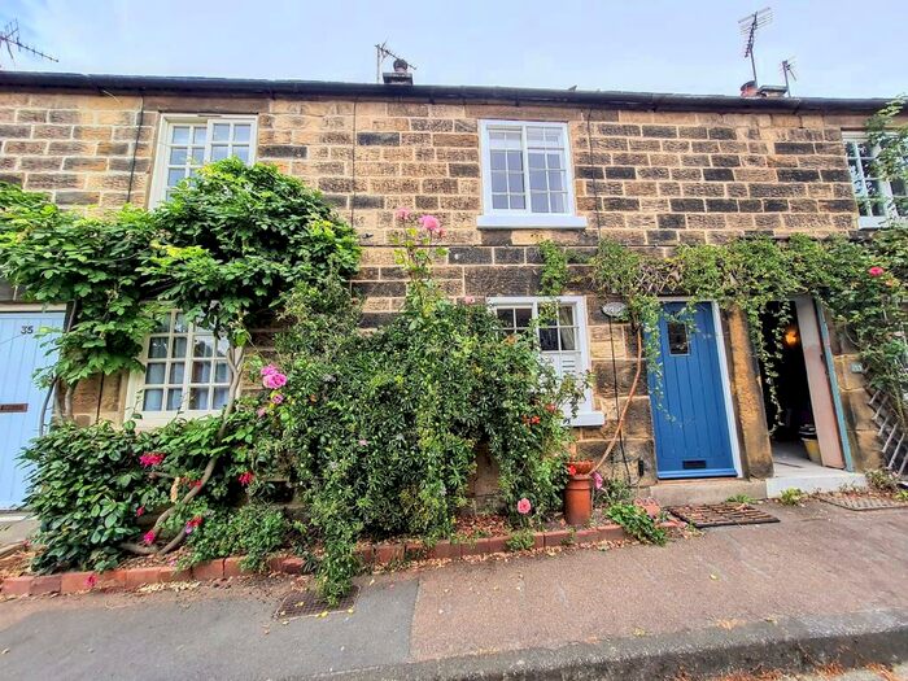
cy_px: 340
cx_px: 454
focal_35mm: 13
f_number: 2.2
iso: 50
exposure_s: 1/568
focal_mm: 1.74
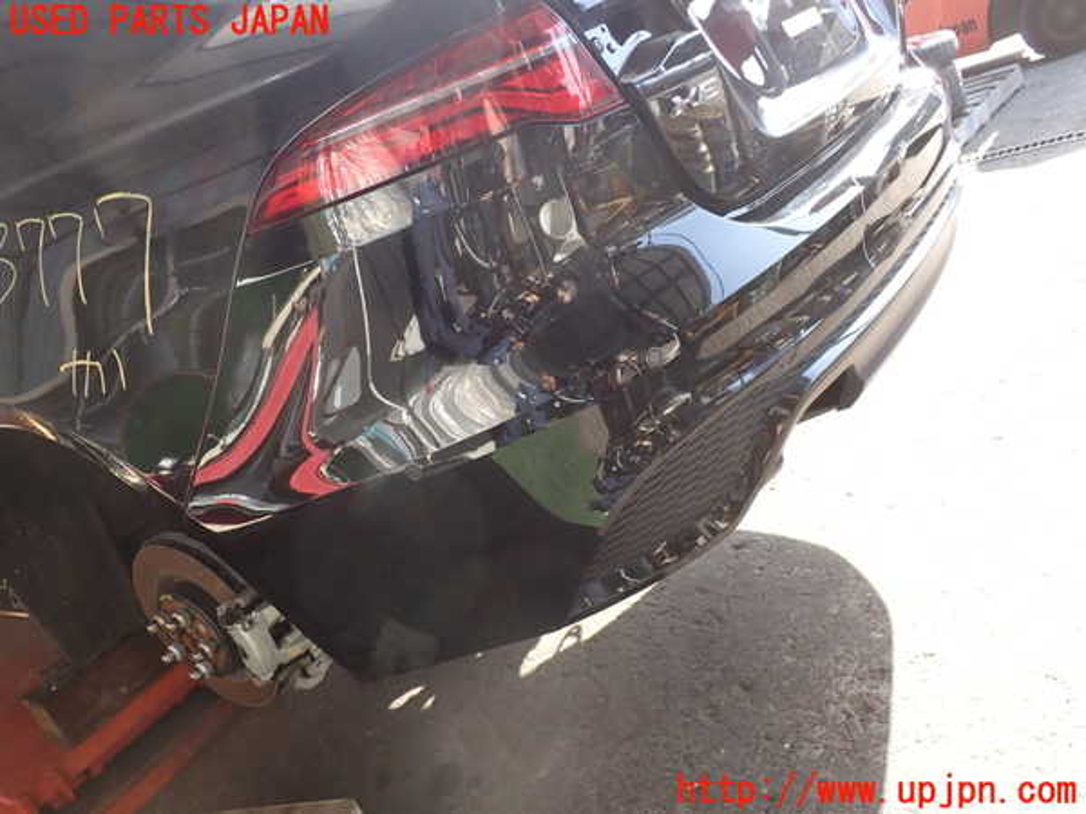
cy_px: 407
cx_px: 543
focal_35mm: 30
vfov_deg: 46.8
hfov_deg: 60.0
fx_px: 941
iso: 100
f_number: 3.2
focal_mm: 5.4
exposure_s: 1/100
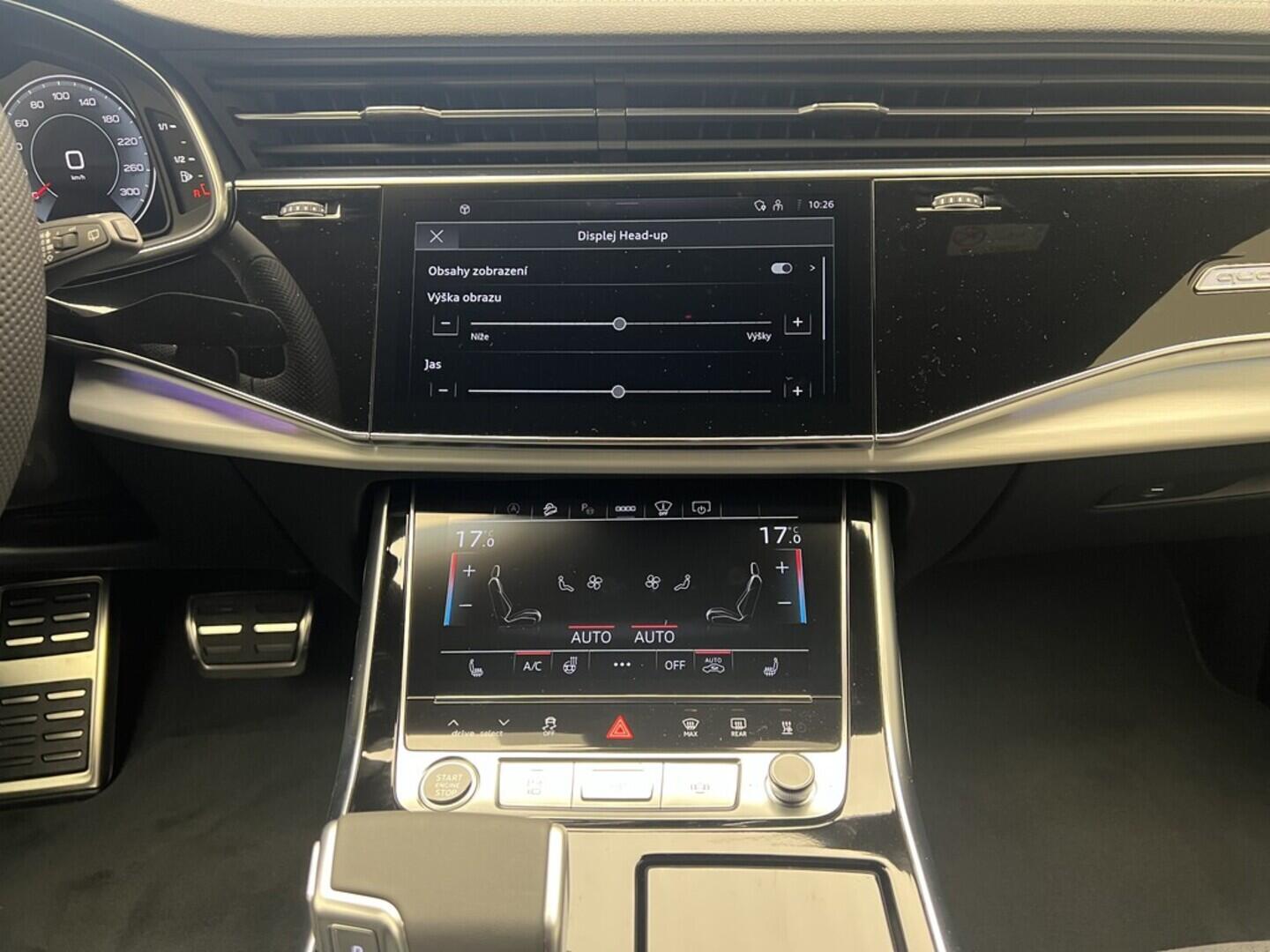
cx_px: 635
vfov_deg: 53.1
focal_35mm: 26
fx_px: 954
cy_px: 476
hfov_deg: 67.3
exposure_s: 1/60
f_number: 1.5
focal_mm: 5.7
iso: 500
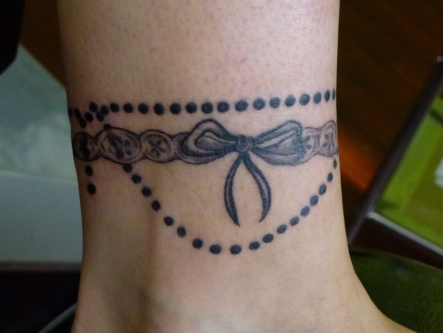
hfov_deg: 28.2
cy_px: 166
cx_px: 222
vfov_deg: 21.3
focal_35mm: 69
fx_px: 883
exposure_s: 1/60
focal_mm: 11.7
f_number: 4.6
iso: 800
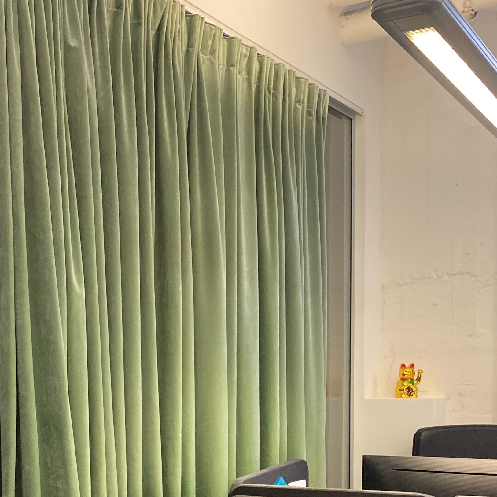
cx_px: 88
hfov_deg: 29.3
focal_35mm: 57
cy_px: 485
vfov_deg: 28.4
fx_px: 926
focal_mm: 4.25
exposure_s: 1/50
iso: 250
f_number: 1.8
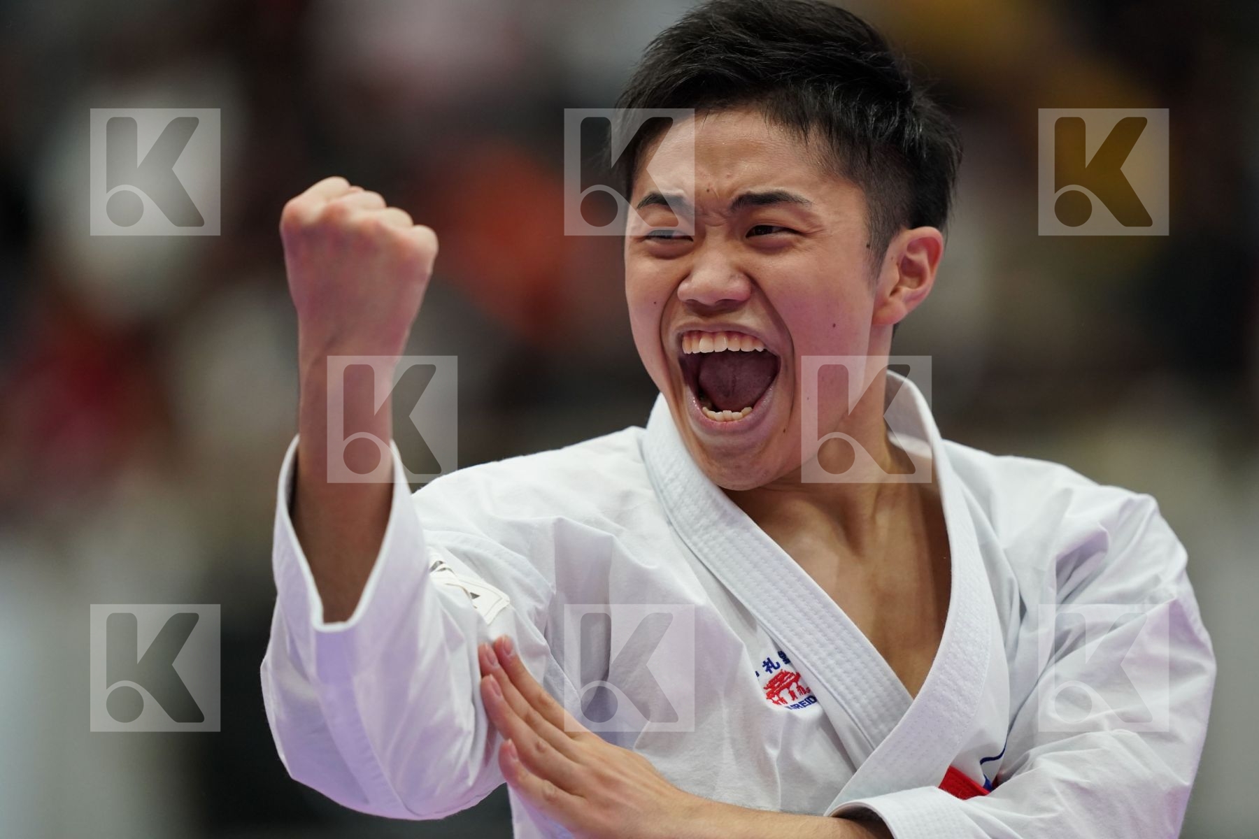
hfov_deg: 5.2
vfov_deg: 3.4
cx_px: 630
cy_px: 420
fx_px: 13988
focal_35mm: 400
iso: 2000
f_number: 2.8
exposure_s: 1/500
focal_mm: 400
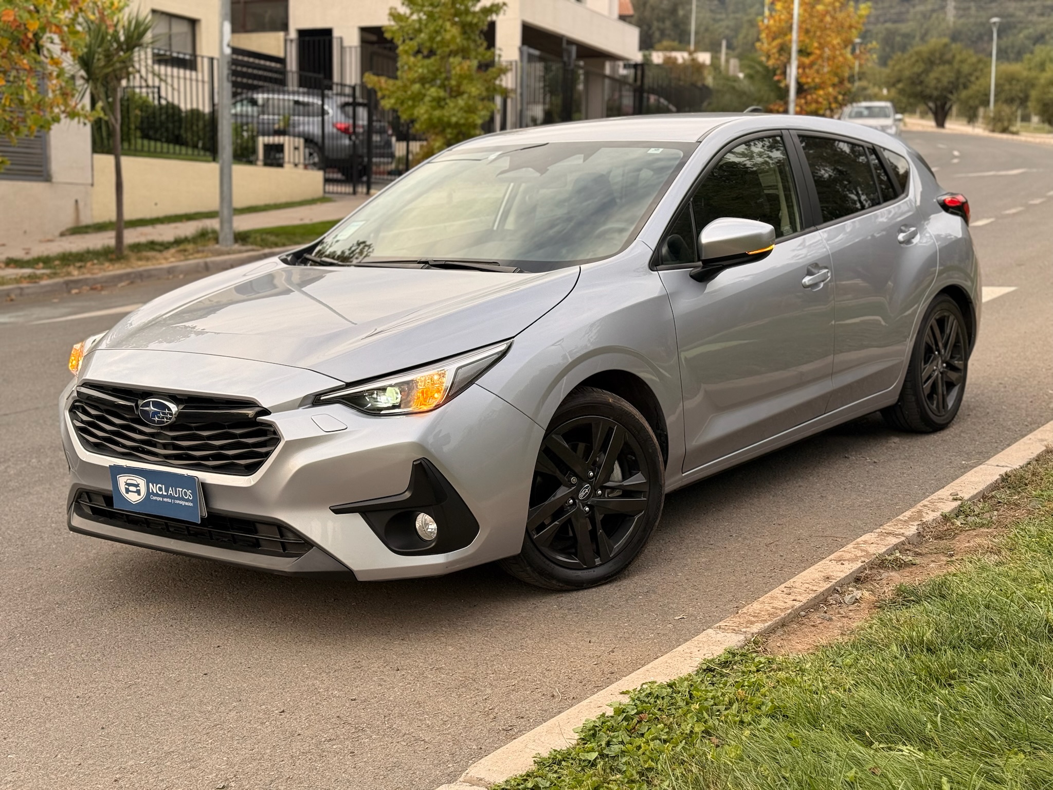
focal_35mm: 48
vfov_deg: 30.3
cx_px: 526
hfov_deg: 39.7
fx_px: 1460
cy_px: 395
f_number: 1.78
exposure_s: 1/187
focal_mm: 6.76
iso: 50
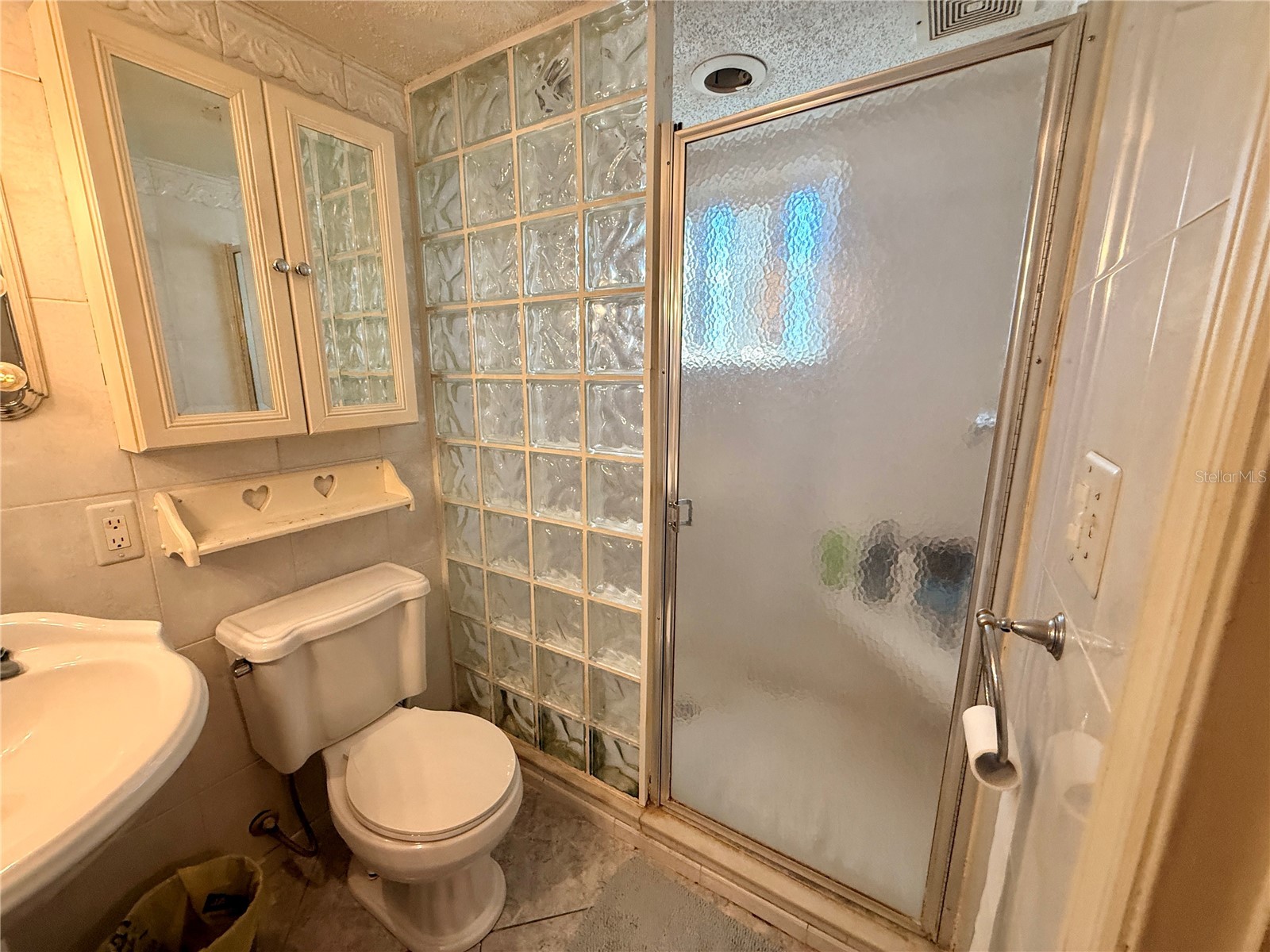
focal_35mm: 14
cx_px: 635
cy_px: 476
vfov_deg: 85.7
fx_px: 514
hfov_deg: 102.1
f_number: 2.2
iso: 250
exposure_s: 1/120
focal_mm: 2.22
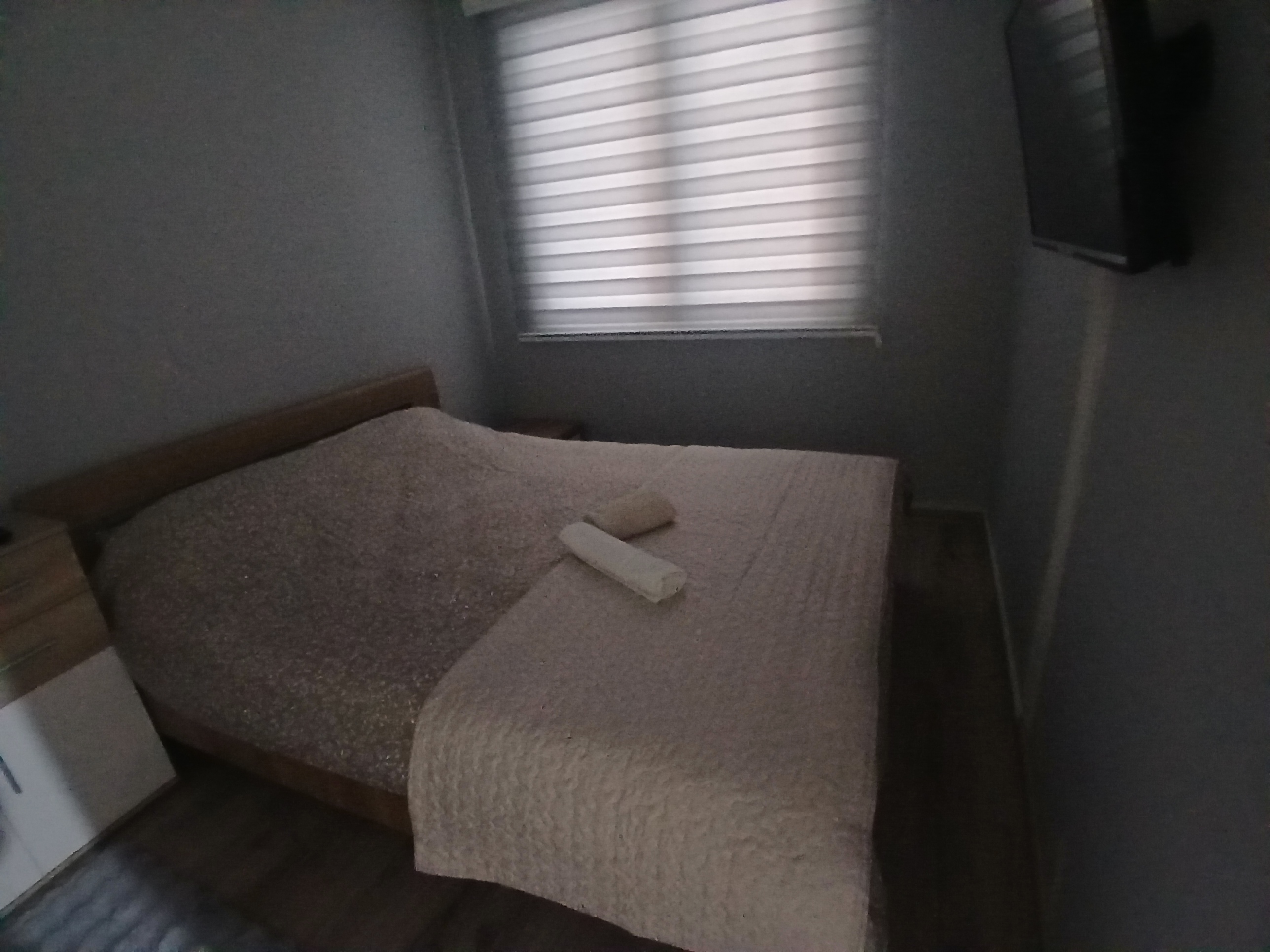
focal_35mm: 17
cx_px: 635
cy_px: 476
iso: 1000
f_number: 2.2
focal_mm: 1.4
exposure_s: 1/14.3
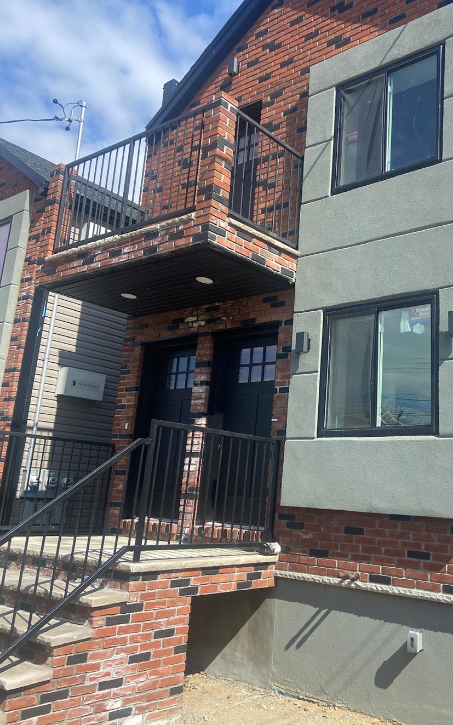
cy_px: 345
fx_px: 632
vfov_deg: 59.6
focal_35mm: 32
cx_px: 314
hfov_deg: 38.8
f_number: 1.8
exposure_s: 1/1808
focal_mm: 4.25
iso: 32
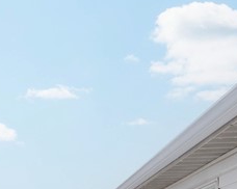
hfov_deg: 26.3
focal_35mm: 67
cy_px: 267
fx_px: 470
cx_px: -17
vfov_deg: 20.2
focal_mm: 10
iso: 100
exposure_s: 1/640
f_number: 6.3
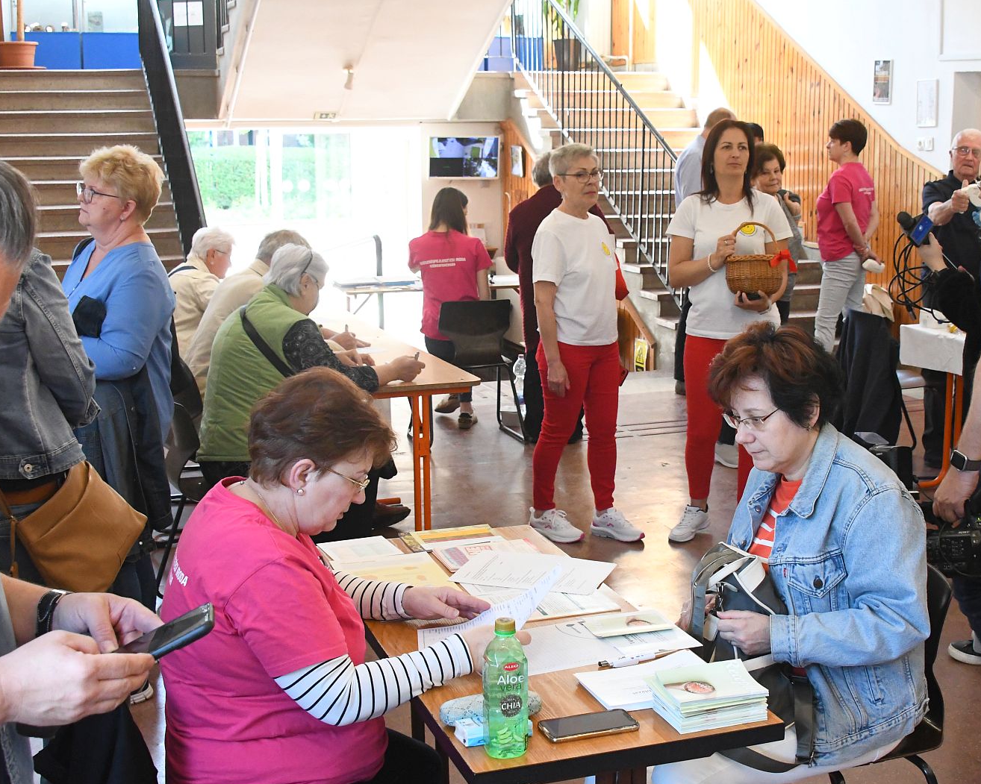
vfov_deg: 31.4
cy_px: 396
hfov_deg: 38.6
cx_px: 592
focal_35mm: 48
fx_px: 1394
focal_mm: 28
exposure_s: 1/160
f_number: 6.3
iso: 5000
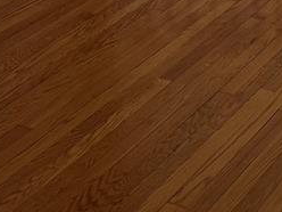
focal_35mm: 99
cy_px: -189
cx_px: 331
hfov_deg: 18.8
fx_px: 807
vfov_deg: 13.2
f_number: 1.78
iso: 200
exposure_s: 1/111
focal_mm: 6.76
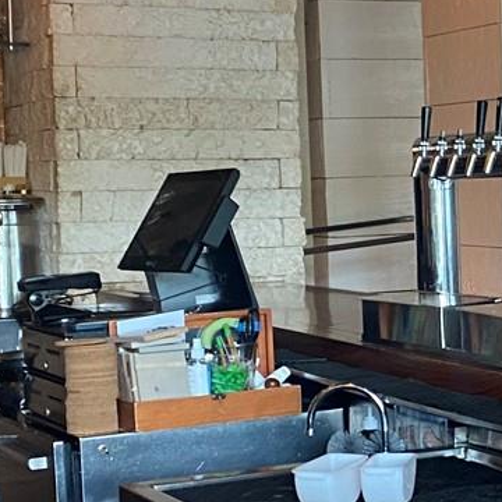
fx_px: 1674
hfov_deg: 16.5
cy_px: 226
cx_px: 575
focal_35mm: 102
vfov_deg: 17.1
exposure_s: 1/60
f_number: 1.8
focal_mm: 4.25
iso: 200
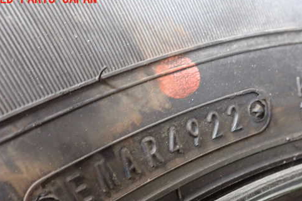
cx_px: 171
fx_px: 327
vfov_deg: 33.9
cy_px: 133
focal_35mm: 39
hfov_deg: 49.4
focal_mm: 5.4
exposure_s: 1/30
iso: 800
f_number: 2.3
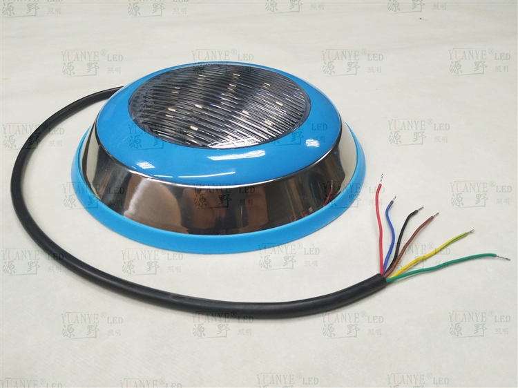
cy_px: 194
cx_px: 259
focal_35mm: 26
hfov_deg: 67.3
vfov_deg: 53.0
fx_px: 389
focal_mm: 3.88
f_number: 2
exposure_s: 1/50
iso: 250
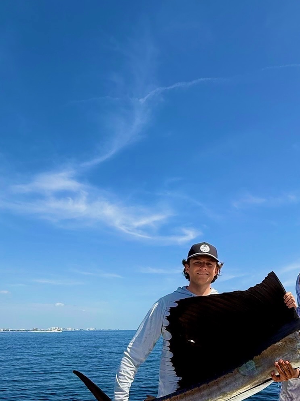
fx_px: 335
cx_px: 220
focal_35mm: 29
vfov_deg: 59.7
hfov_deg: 46.7
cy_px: 278
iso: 20
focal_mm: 2.22
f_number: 2.2
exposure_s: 1/1189
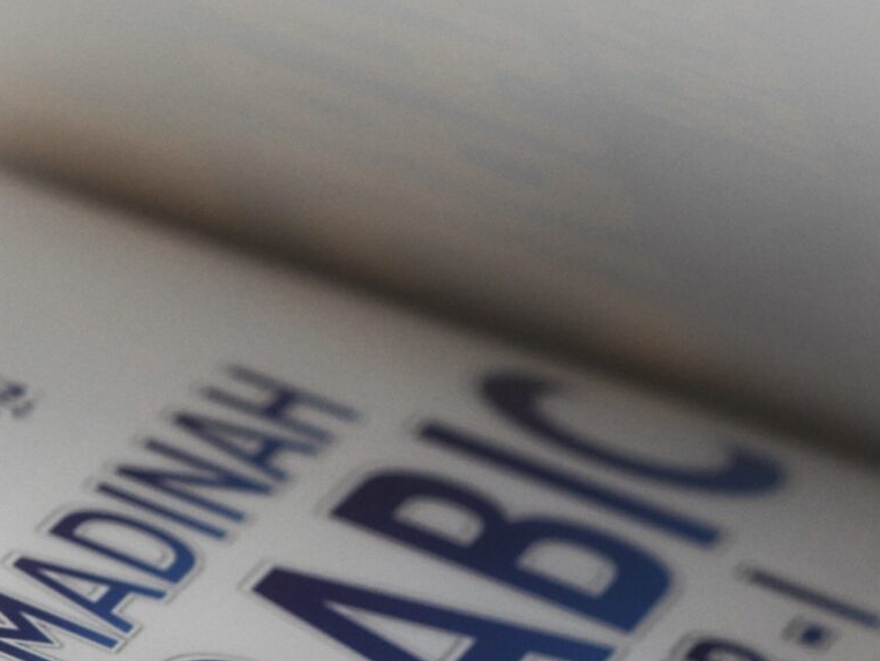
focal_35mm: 302
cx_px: -446
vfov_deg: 4.9
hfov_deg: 6.5
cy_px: 512
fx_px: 7681
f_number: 3.5
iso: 200
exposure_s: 1/40
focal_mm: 45
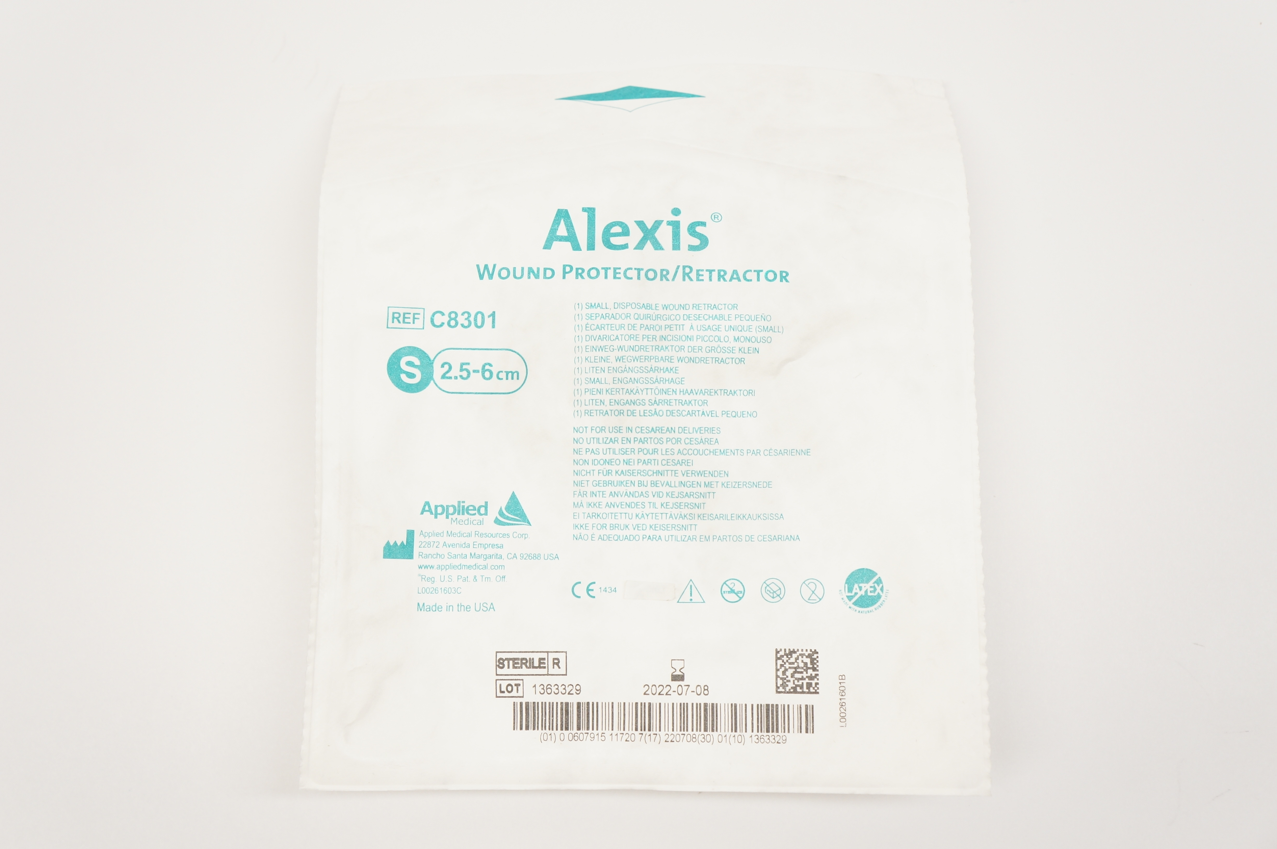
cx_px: 638
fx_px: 1435
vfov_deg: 32.9
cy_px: 424
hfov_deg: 48.0
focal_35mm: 40
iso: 400
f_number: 5.6
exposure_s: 1/80
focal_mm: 27
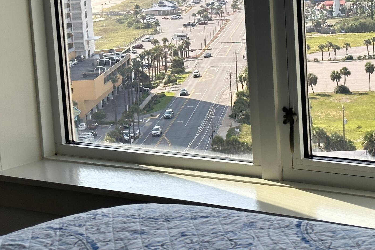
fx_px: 1114
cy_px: 101
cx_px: 237
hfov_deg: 19.1
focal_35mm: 107
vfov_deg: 12.8
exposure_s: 1/1107
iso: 64
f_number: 1.78
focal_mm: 6.86
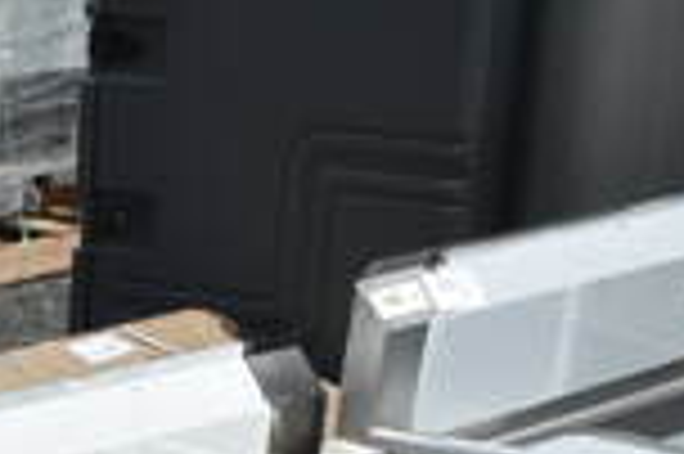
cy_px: 877
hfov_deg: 13.7
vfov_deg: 9.3
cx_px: -405
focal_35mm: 139
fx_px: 2638
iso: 100
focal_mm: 23
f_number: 11
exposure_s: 1/250
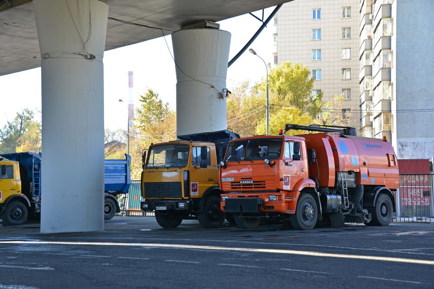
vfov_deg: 21.9
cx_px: 217
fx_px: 748
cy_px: 144
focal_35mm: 62
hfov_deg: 32.4
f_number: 5.6
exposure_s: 1/160
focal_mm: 62
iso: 250
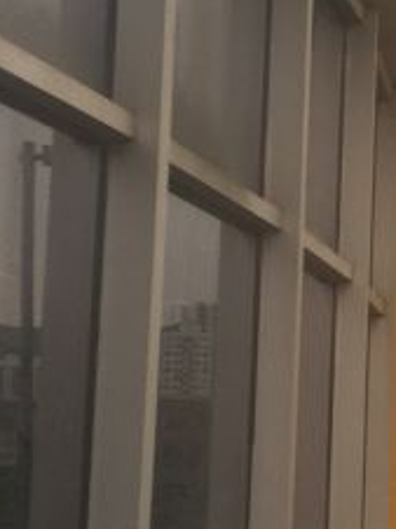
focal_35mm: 90
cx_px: 517
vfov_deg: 21.8
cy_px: 328
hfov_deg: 15.6
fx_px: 1375
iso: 40
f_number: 2.2
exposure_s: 1/50
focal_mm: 4.15
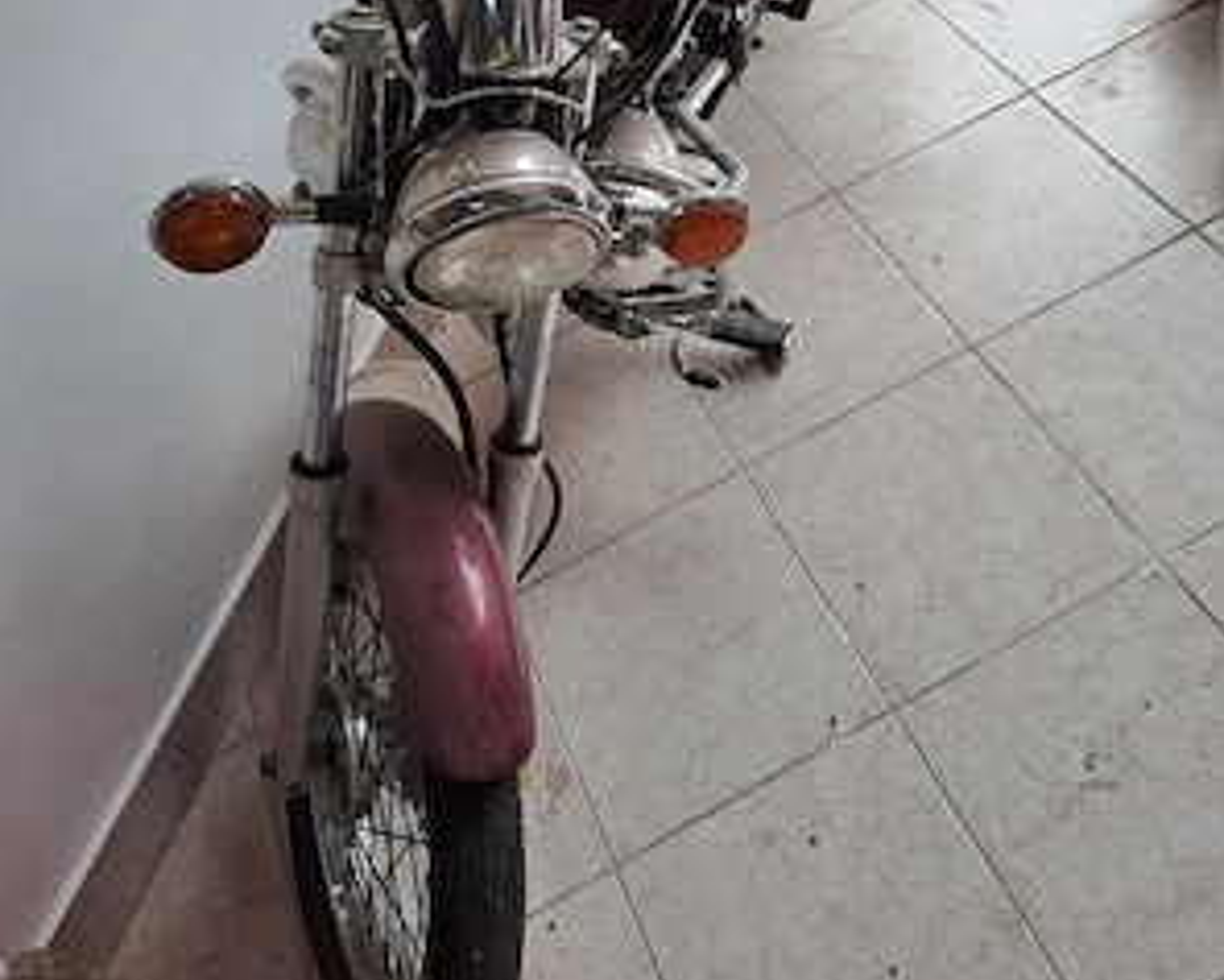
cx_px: 608
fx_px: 1196
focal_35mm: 33
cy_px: 219
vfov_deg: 42.9
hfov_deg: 54.2
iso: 32
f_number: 1.8
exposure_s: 1/109
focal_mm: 4.65
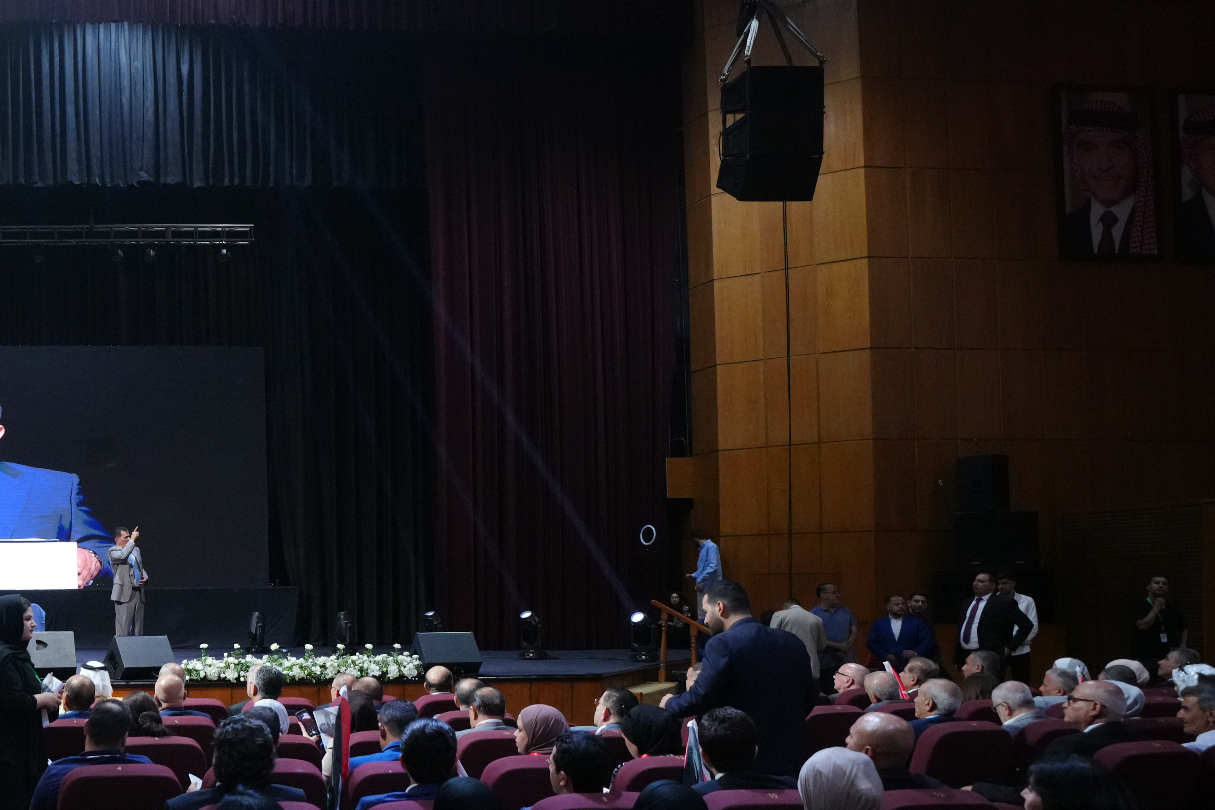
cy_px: 590
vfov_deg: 37.1
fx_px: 1181
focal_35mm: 35
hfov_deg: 45.4
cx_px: -17
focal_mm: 16
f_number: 2.8
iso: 4000
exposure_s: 1/400
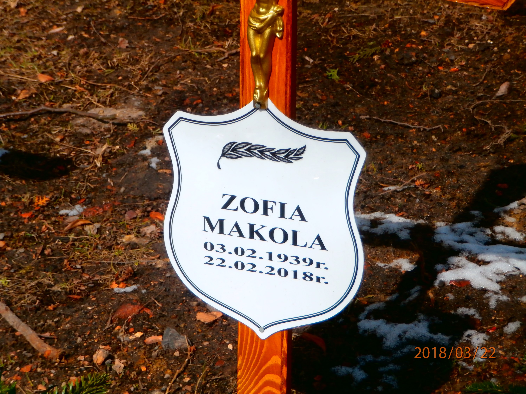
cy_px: 197
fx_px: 2082
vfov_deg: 10.8
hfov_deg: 14.4
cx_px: 263
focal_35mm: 137
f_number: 5.7
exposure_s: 1/400
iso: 100
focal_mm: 24.17
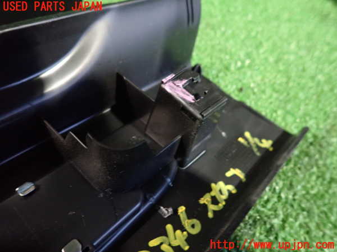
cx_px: 168
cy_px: 126
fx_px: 243
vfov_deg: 54.9
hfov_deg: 69.4
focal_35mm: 25
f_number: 2
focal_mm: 4.5
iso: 800
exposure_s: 1/25
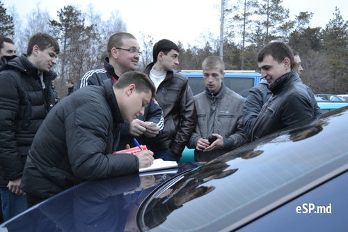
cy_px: 116
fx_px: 406
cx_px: 174
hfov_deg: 46.4
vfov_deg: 31.9
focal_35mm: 42
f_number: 4.5
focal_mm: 28
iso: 560
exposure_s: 1/15
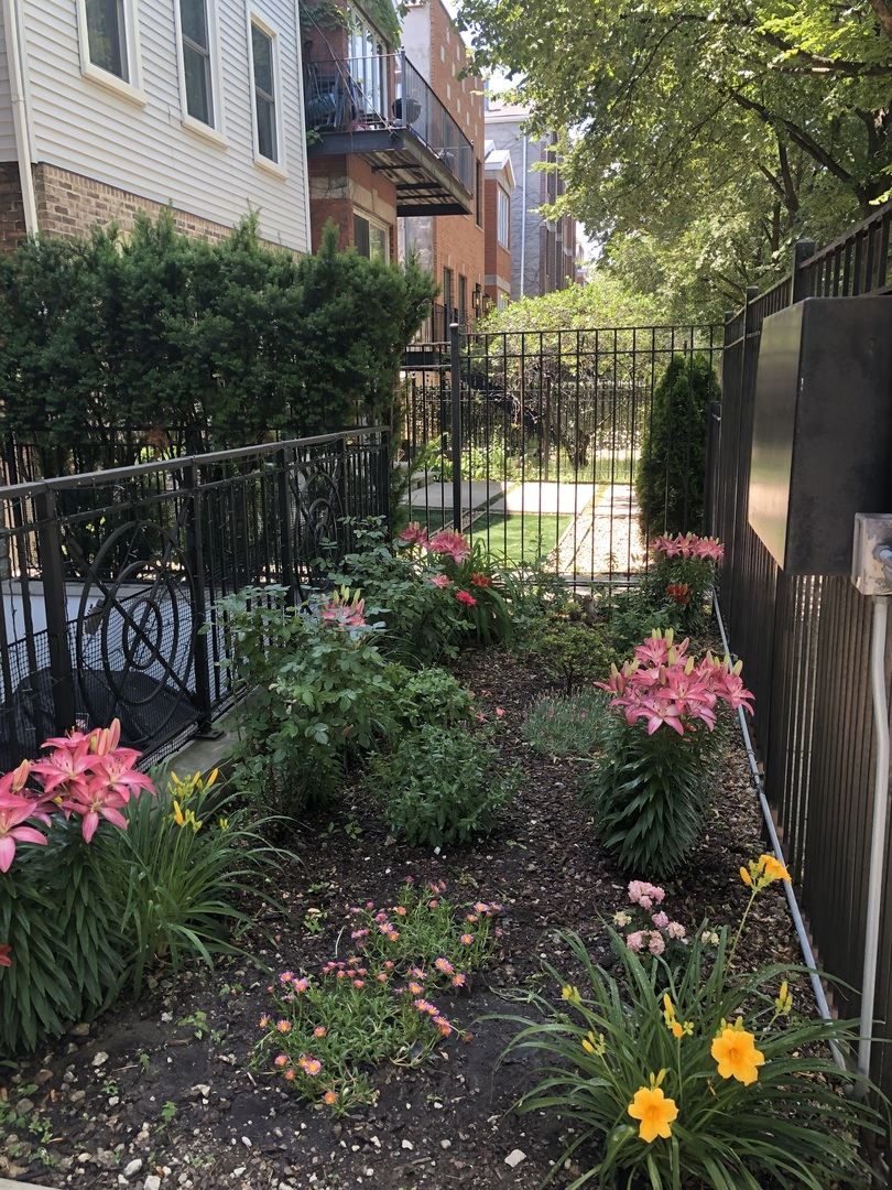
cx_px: 446
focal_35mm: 28
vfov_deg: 63.4
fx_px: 962
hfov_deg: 49.7
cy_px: 595
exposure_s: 1/120
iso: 40
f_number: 1.8
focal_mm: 3.99
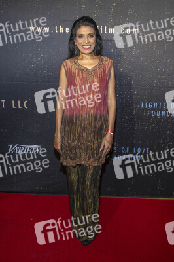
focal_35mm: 32
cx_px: 87
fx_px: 232
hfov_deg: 41.0
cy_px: 131
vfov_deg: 58.8
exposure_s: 1/200
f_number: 5.6
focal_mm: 32
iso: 800
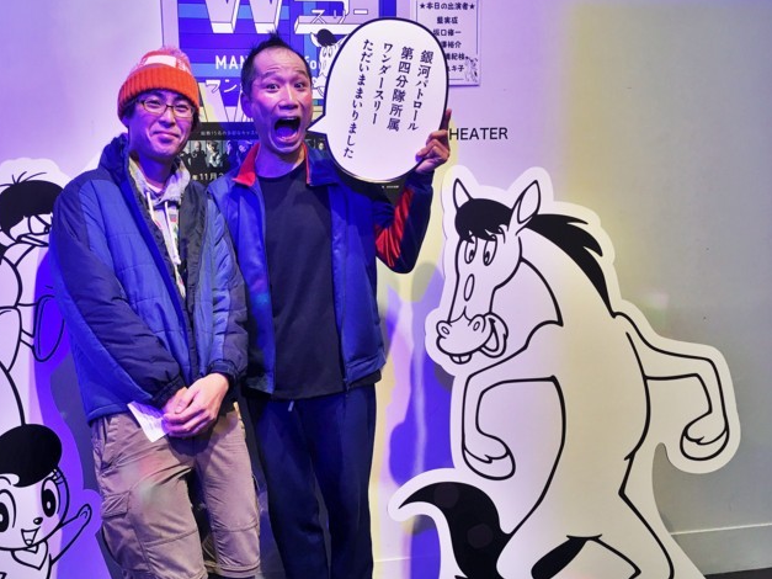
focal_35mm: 37
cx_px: 287
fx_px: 825
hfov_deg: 49.6
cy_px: 319
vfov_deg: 38.6
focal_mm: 4.15
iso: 25
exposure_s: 1/15
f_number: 2.2
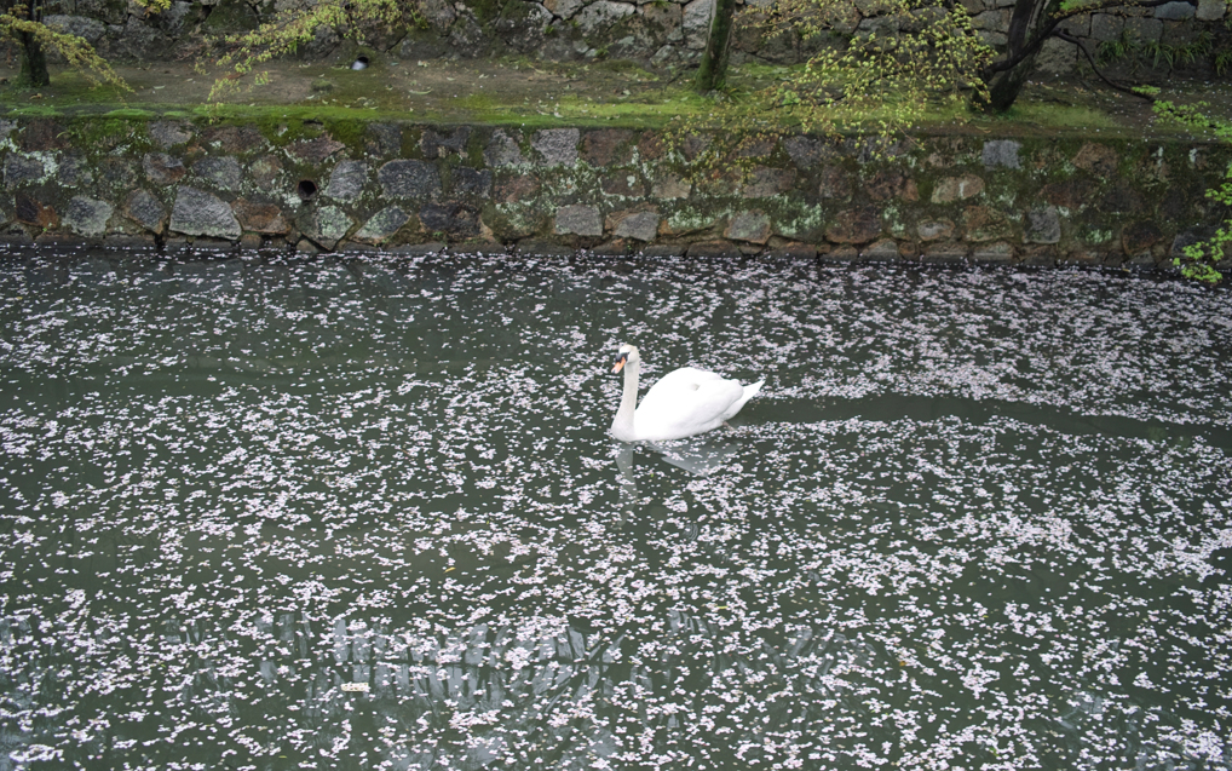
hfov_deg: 47.2
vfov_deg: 30.6
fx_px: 1411
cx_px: 618
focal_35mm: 42
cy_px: 392
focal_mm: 24.2
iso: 100
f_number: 2.8
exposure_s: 1/40
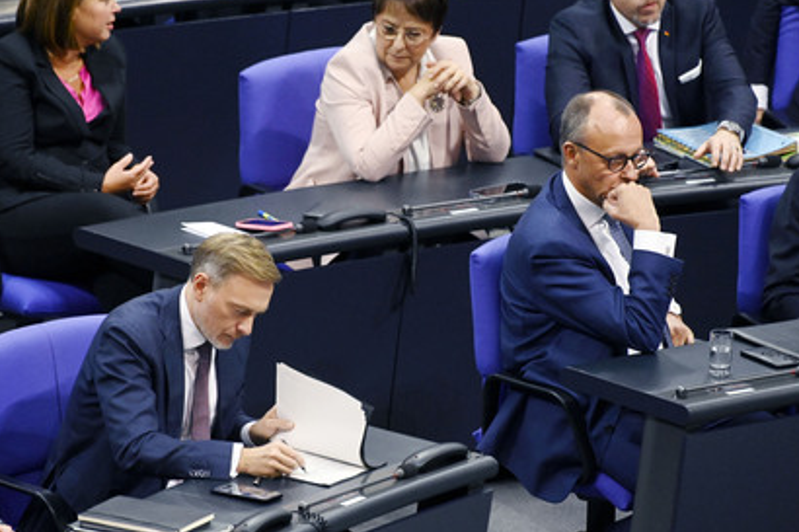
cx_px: 377
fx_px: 10737
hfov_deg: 4.3
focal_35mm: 484
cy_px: 267
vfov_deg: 2.8
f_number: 5.6
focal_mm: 440
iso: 10000
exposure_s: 1/500
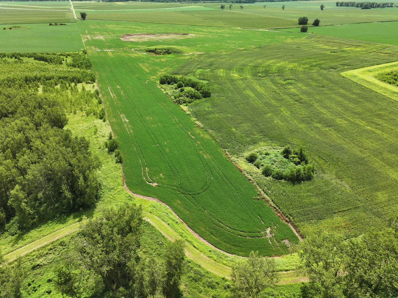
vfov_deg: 56.8
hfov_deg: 71.6
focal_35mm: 24
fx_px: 276
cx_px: 199
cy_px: 149
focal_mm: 12.29
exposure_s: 1/1250
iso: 100
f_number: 2.8
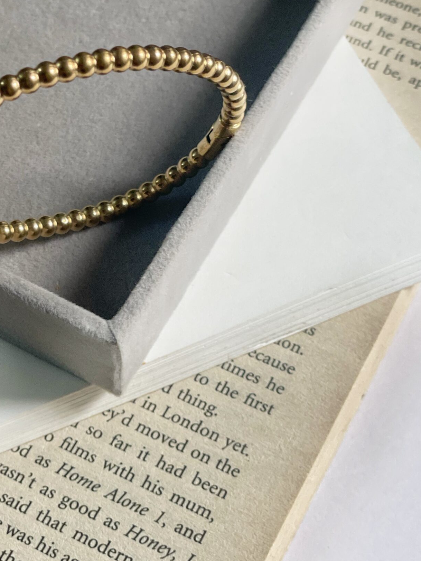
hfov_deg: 18.0
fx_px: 1329
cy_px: 234
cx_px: 142
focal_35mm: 82
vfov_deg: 23.8
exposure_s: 1/100
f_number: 2
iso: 125
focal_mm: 6
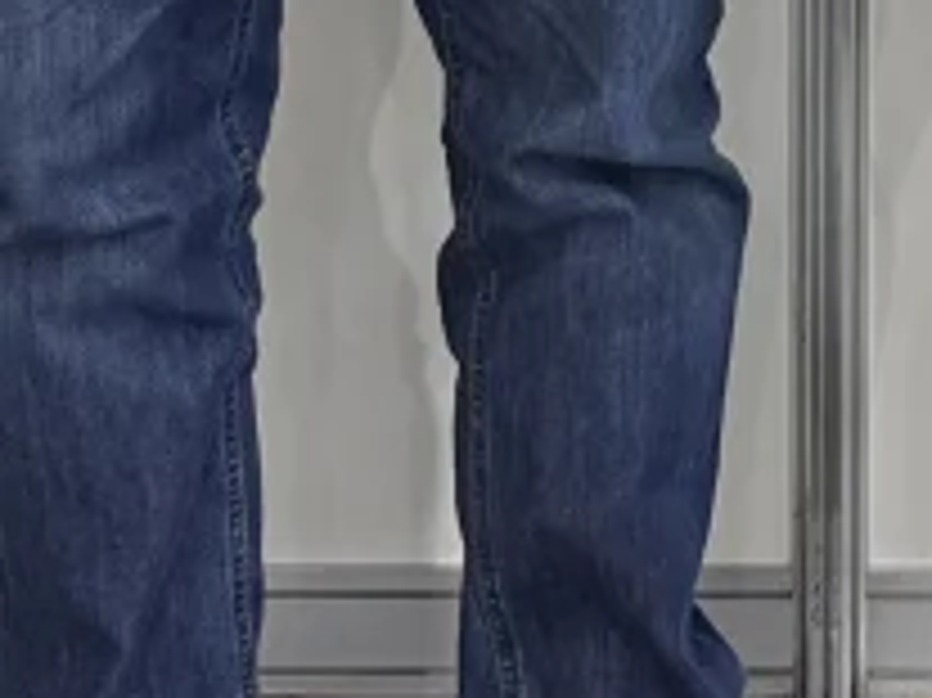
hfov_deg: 11.3
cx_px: 1459
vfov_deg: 7.9
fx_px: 4494
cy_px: -1207
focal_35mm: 167
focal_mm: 6.76
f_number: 1.78
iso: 320
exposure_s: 1/50
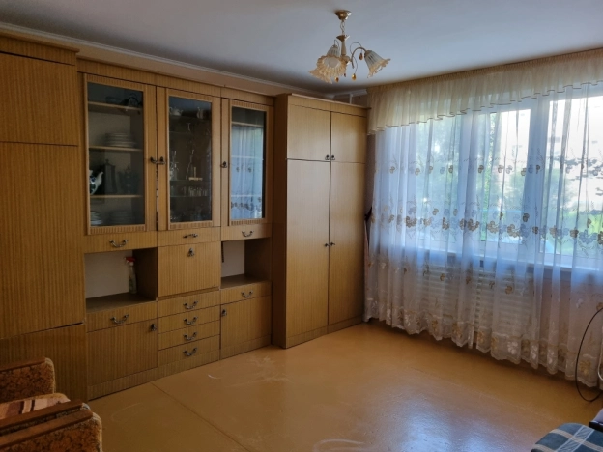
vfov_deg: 53.1
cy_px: 226
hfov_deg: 67.3
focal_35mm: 26
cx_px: 302
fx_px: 453
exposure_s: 1/100
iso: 250
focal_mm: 5.4
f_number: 1.8
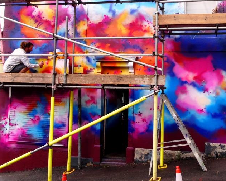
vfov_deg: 38.8
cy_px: 62
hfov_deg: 46.6
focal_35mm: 38
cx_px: 163
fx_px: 254
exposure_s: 1/100
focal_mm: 4.1
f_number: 3.5
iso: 80
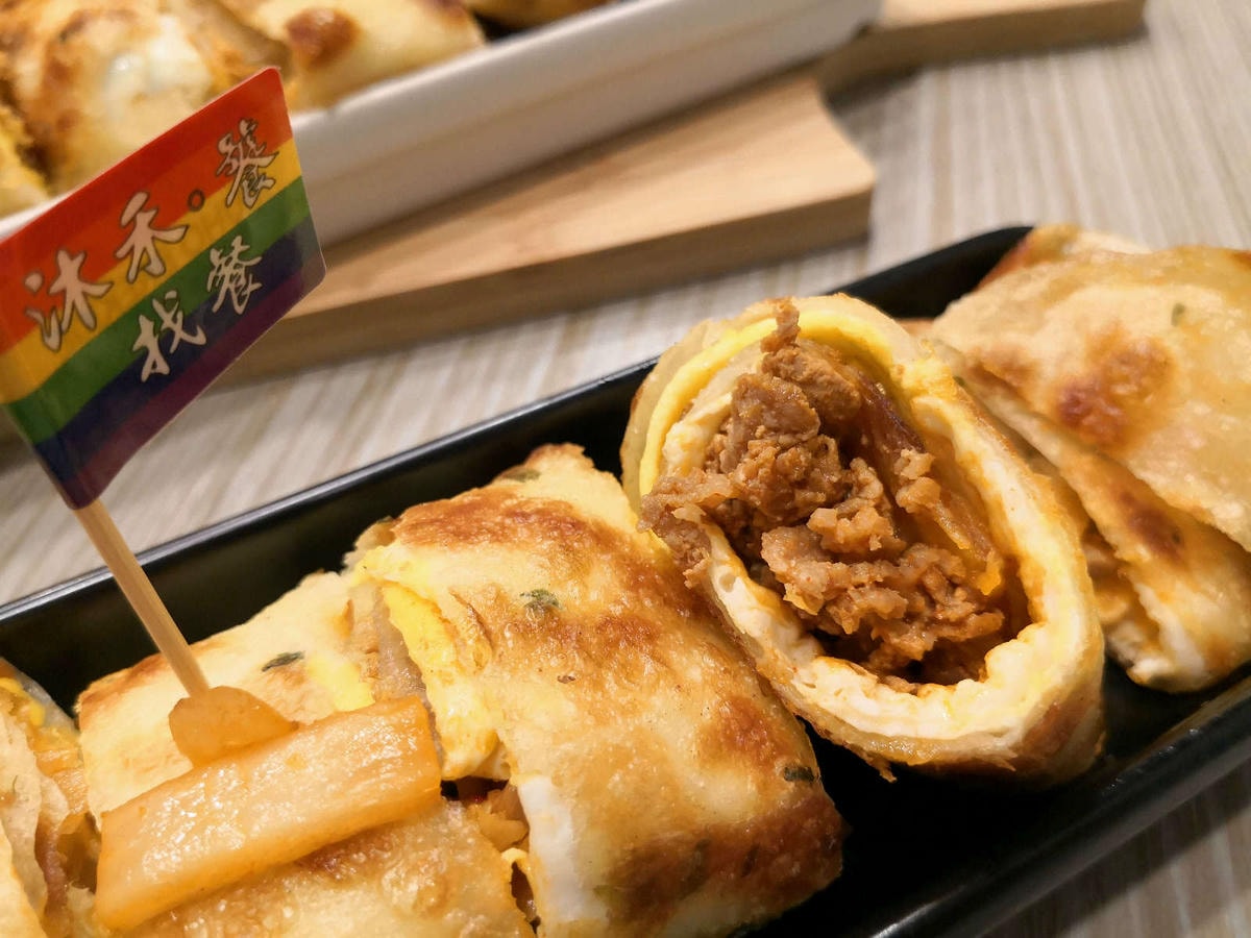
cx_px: 626
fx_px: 976
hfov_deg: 65.3
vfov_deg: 51.4
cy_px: 469
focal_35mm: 27
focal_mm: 3.95
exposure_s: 1/40
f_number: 1.6
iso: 200
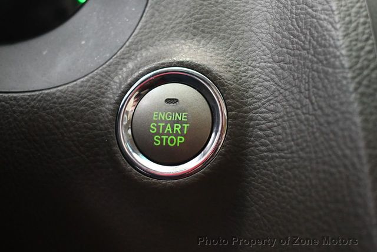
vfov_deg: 28.2
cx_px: 188
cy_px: 126
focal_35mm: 48
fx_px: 503
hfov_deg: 41.1
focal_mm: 24
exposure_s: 1/60
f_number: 4
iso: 3200
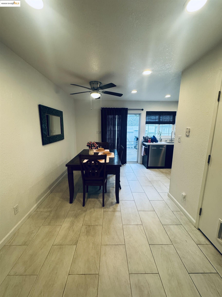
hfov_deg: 85.7
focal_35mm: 14
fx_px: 120
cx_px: 111
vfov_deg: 102.1
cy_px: 148
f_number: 2.2
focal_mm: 2.22
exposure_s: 1/120
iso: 250
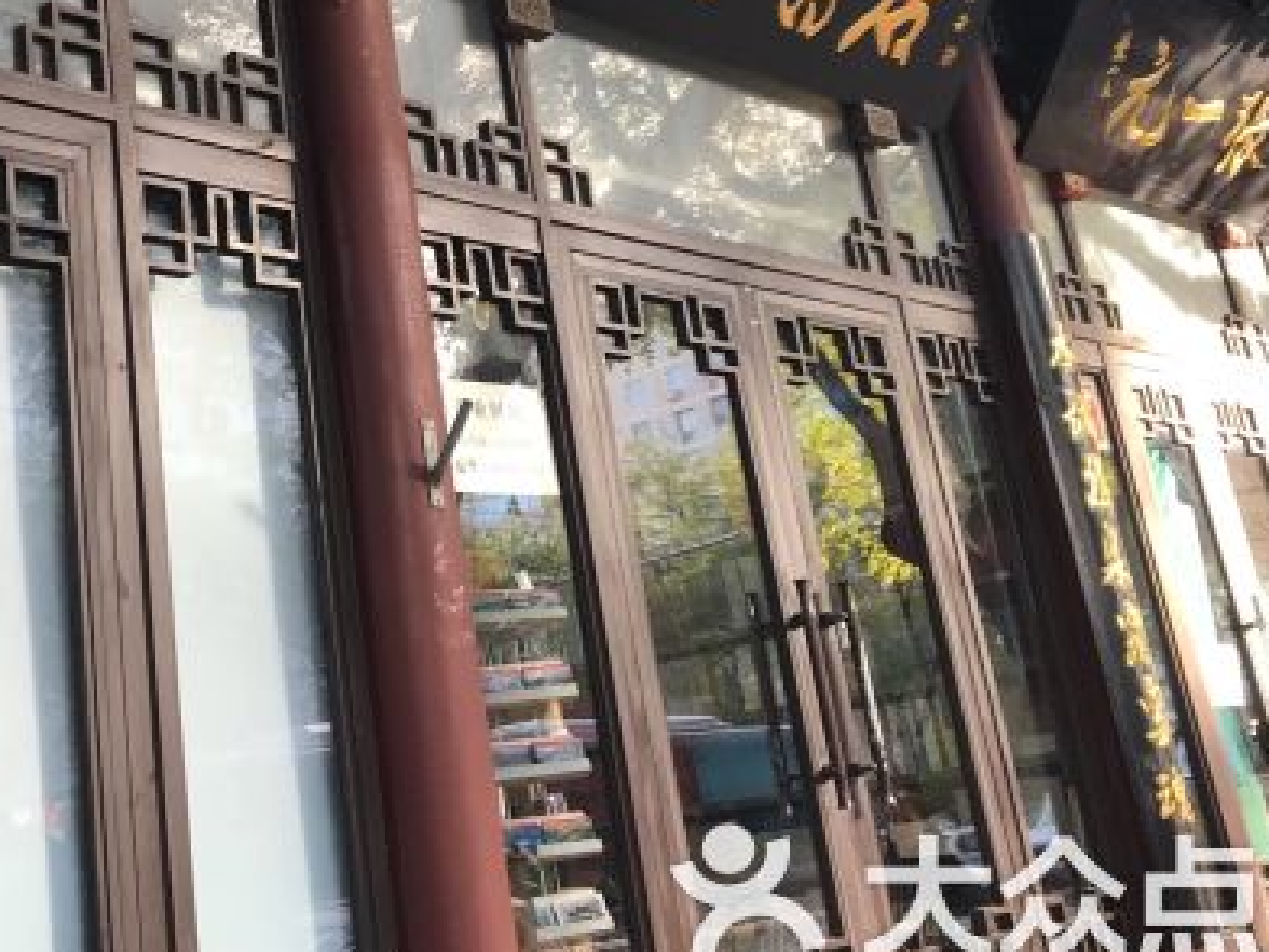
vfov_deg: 28.6
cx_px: 350
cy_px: 219
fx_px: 1833
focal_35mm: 50
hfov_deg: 37.4
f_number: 1.8
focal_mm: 3.99
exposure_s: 1/100
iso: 32
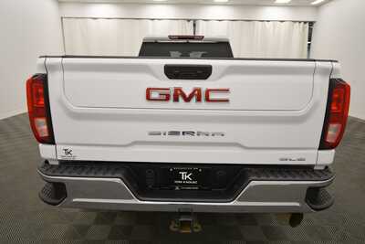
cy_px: 122
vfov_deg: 57.3
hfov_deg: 78.6
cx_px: 182
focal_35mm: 22
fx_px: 223
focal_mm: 15
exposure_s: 1/250
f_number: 5
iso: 720
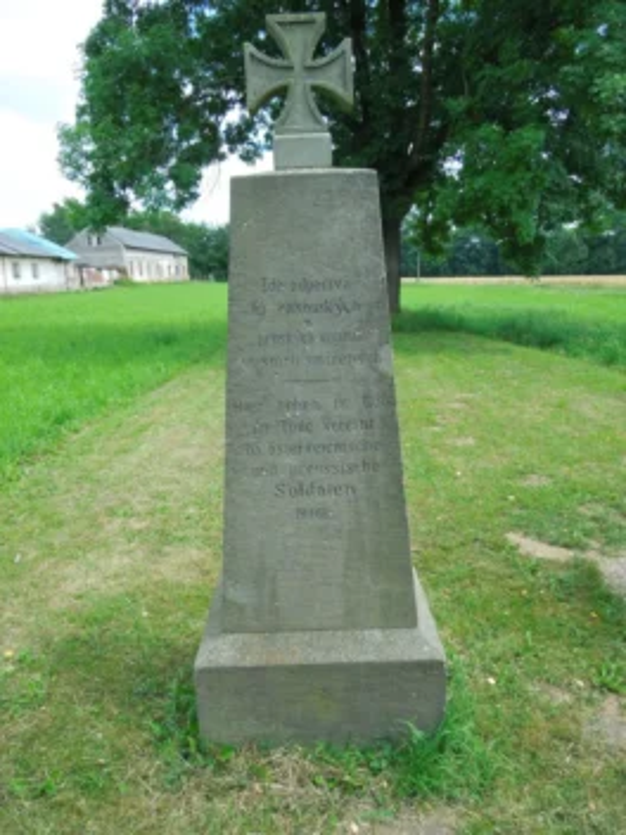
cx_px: 313
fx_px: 603
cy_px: 418
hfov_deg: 54.9
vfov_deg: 69.4
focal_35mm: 25
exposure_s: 1/400
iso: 400
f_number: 6.6
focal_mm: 4.5
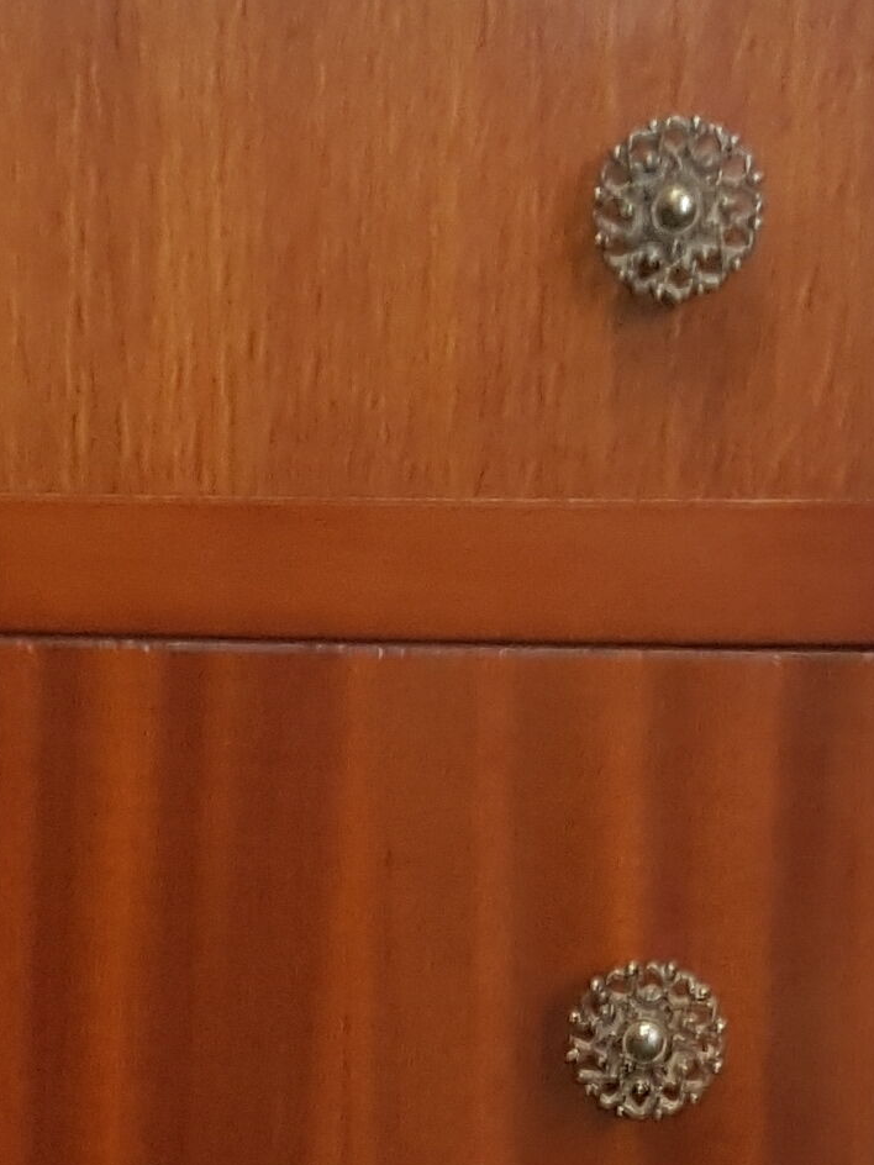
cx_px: 139
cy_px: 1360
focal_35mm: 111
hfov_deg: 13.3
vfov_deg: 17.0
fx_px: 3737
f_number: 1.7
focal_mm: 4.2
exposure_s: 1/25
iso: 200
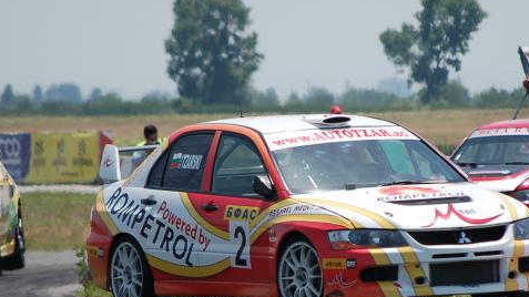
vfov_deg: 1.8
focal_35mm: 674
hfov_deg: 3.2
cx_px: 304
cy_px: 230
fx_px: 9452
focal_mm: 200
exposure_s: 1/1000
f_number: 5.6
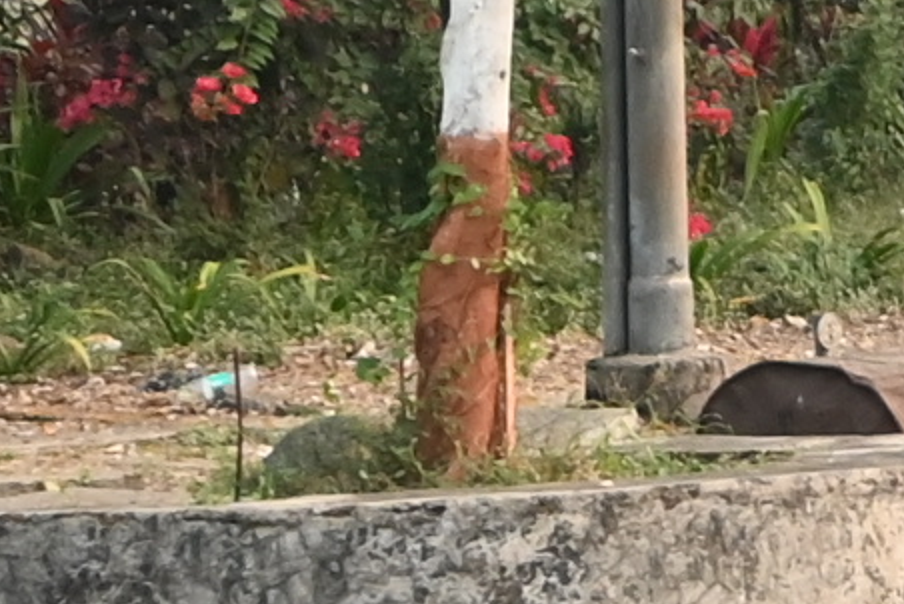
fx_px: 9824
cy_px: 604
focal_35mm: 391
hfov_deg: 5.1
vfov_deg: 3.5
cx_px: 2208
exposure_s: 1/125
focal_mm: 40
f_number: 4.5
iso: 800
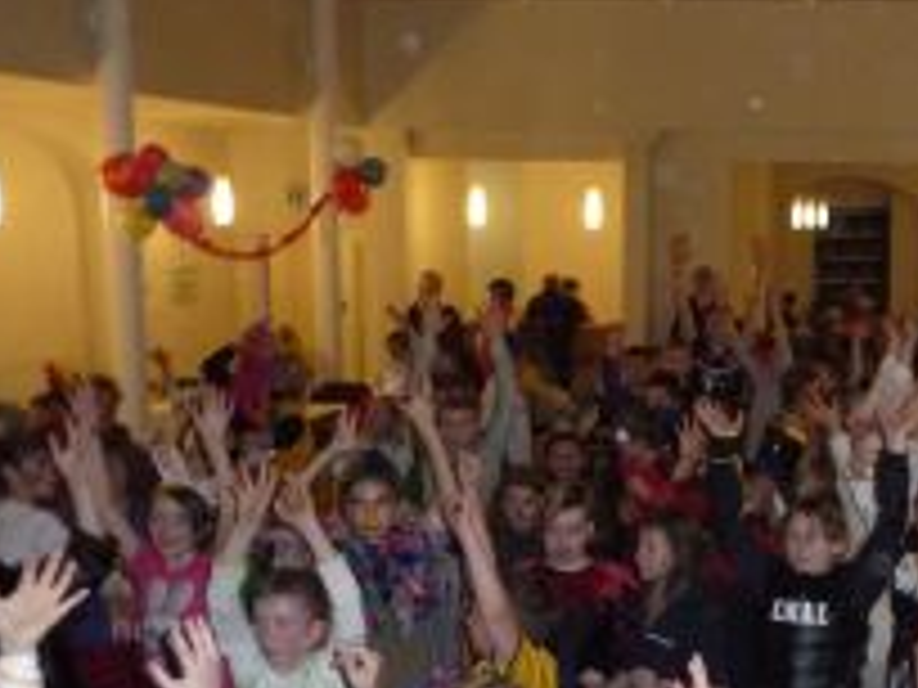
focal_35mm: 55
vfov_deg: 26.3
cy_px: 508
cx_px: 774
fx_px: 1459
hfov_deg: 33.6
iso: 500
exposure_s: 1/30
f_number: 3.3
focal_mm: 4.7
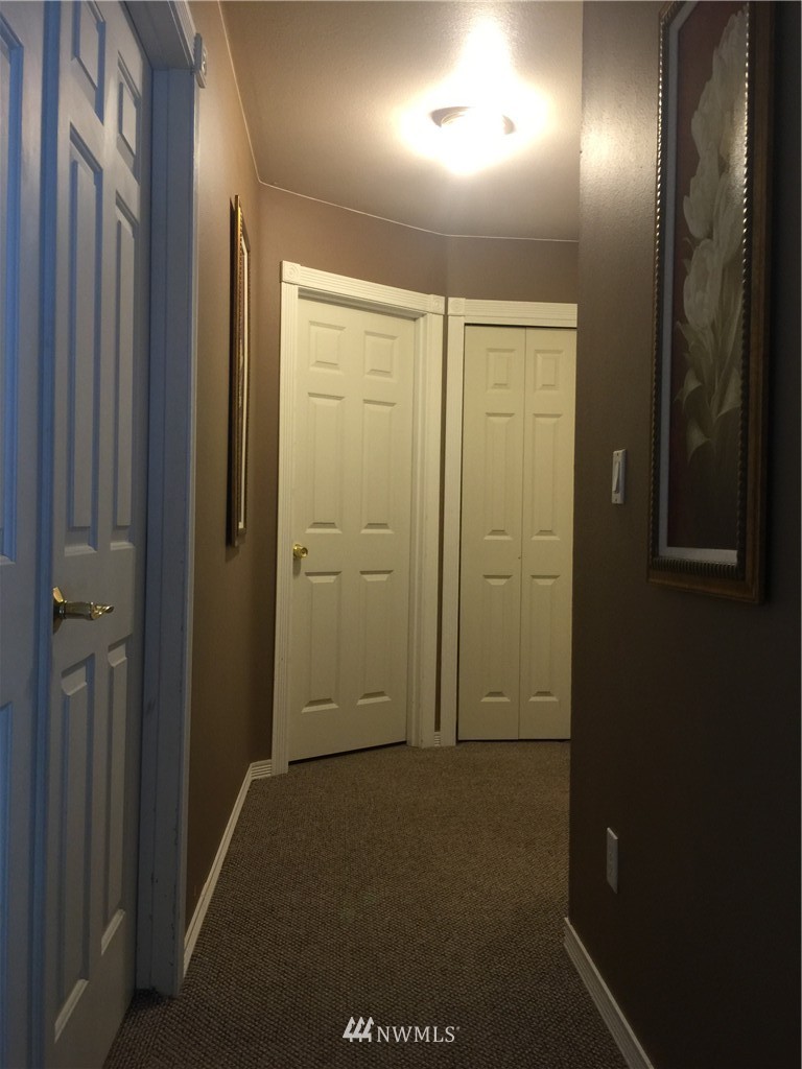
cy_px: 534
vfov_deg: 61.7
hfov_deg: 48.2
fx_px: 896
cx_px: 401
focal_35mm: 29
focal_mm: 4.15
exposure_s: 1/15
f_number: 2.2
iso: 64
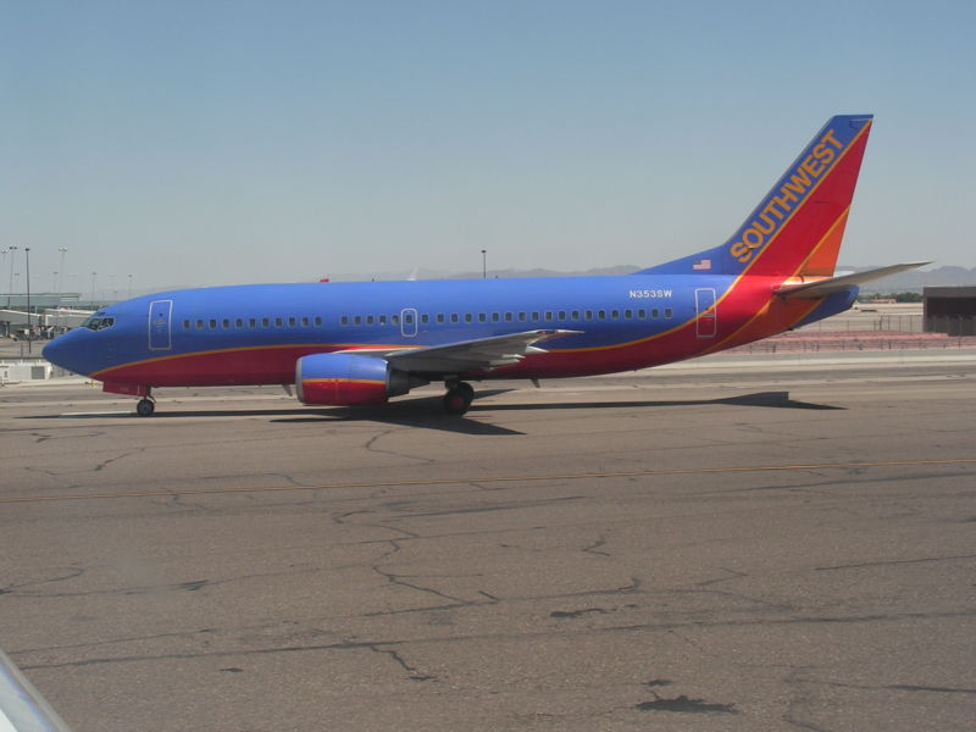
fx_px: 1551
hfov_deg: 34.9
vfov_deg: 26.6
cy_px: 366
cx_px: 488
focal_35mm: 55
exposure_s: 1/400
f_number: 4.8
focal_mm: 9.2
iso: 64
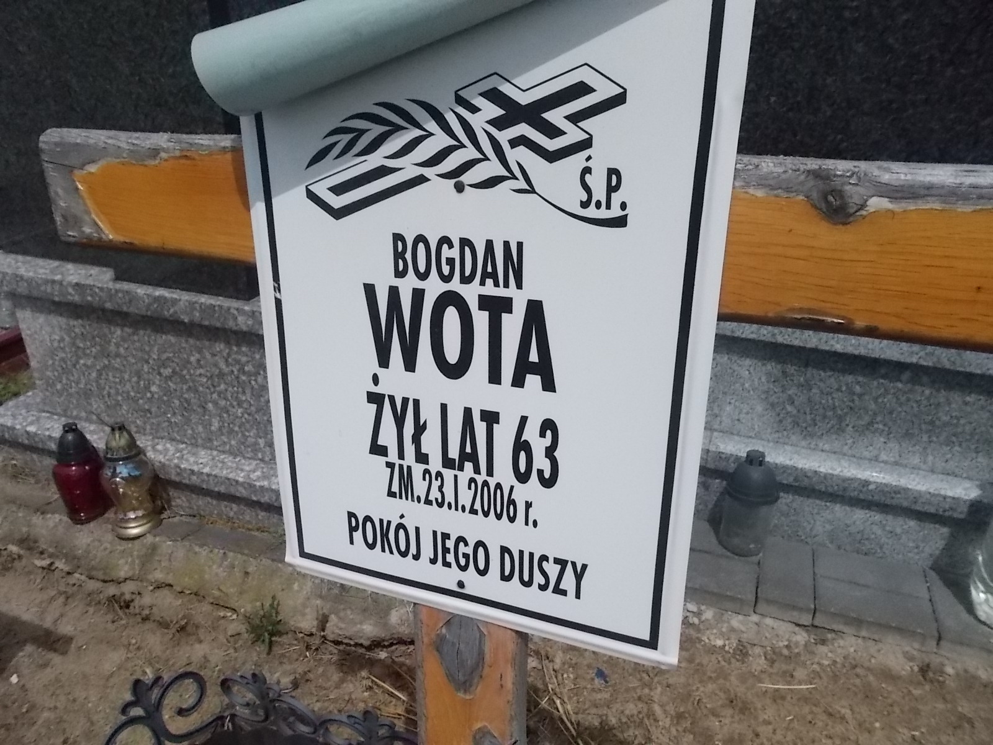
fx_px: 746
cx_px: 496
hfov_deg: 67.3
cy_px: 372
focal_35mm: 26
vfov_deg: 53.1
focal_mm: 4.6
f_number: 8
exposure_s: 1/1600
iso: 400
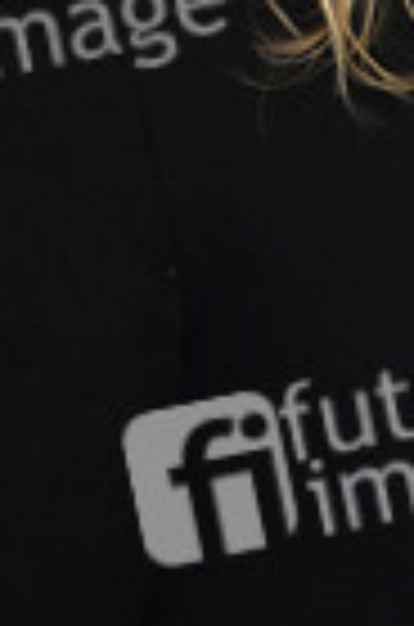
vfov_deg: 3.4
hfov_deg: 2.3
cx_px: 486
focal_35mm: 604
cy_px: -216
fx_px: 10471
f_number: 5.6
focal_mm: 210
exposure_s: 1/250
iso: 1600
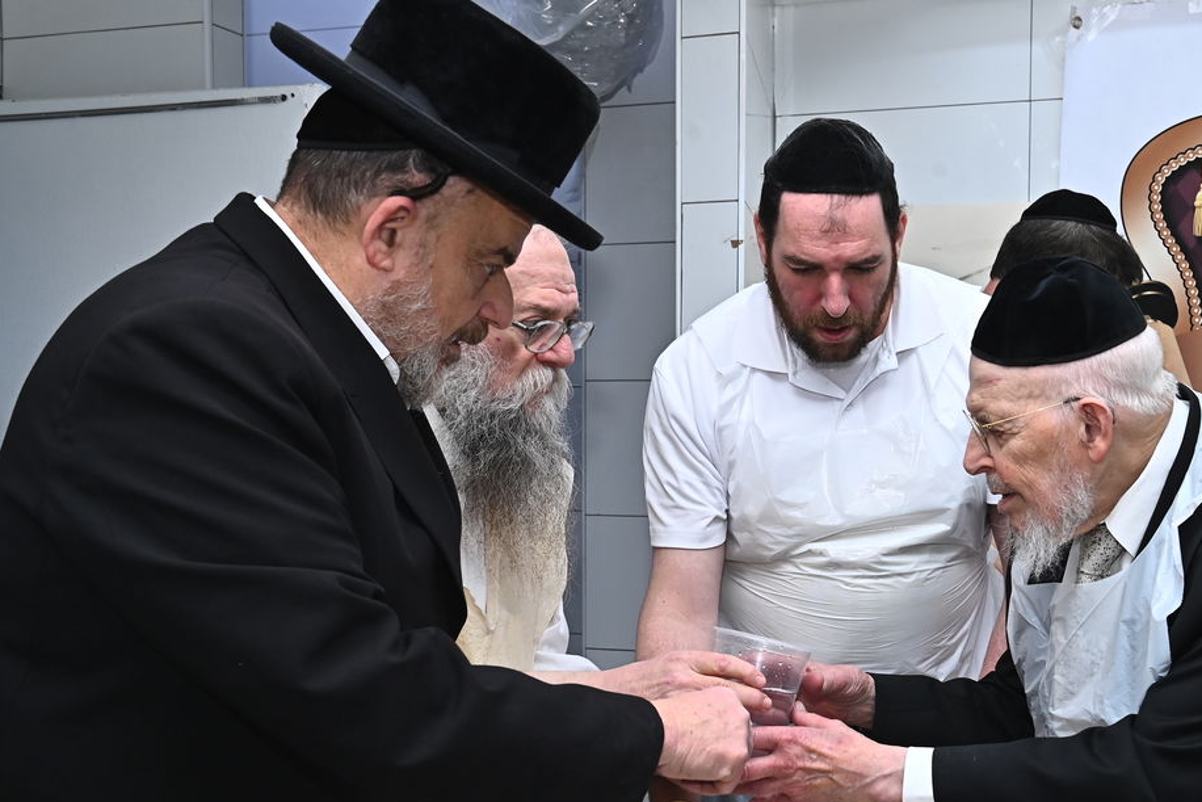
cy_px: 559
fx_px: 1837
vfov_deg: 24.5
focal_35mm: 55
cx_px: 853
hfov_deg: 35.7
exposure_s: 1/200
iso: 1000
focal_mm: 36
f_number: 8
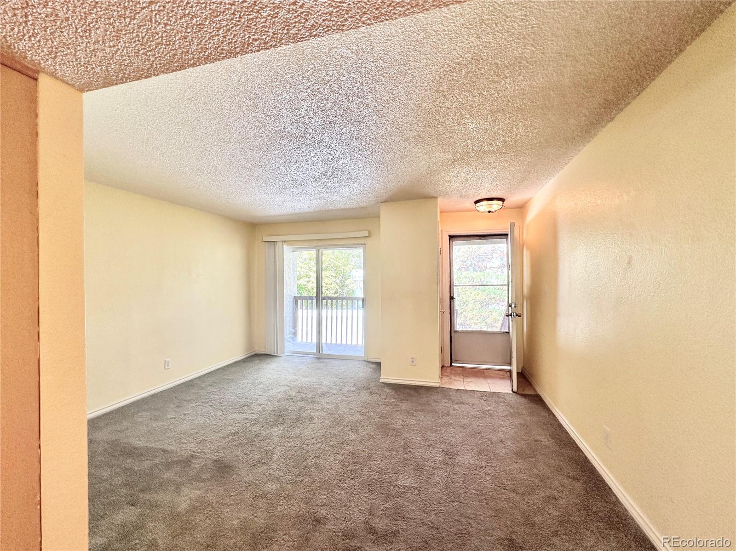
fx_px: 298
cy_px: 276
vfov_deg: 85.6
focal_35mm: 14
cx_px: 368
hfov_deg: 102.1
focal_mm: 2.22
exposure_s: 1/120
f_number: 2.2
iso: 200
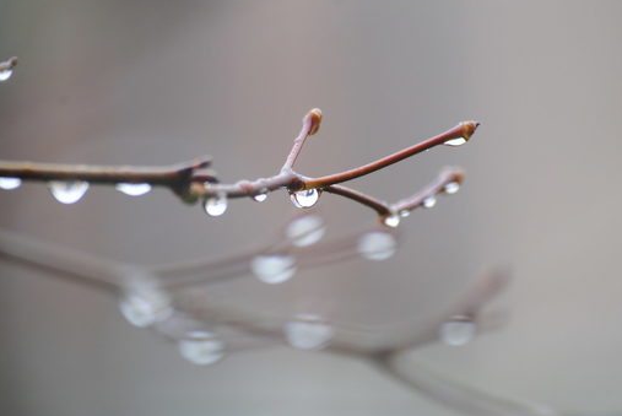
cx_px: 287
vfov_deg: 3.9
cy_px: 195
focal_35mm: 355
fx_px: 6139
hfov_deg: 5.8
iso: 200
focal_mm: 200
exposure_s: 1/13
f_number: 5.6
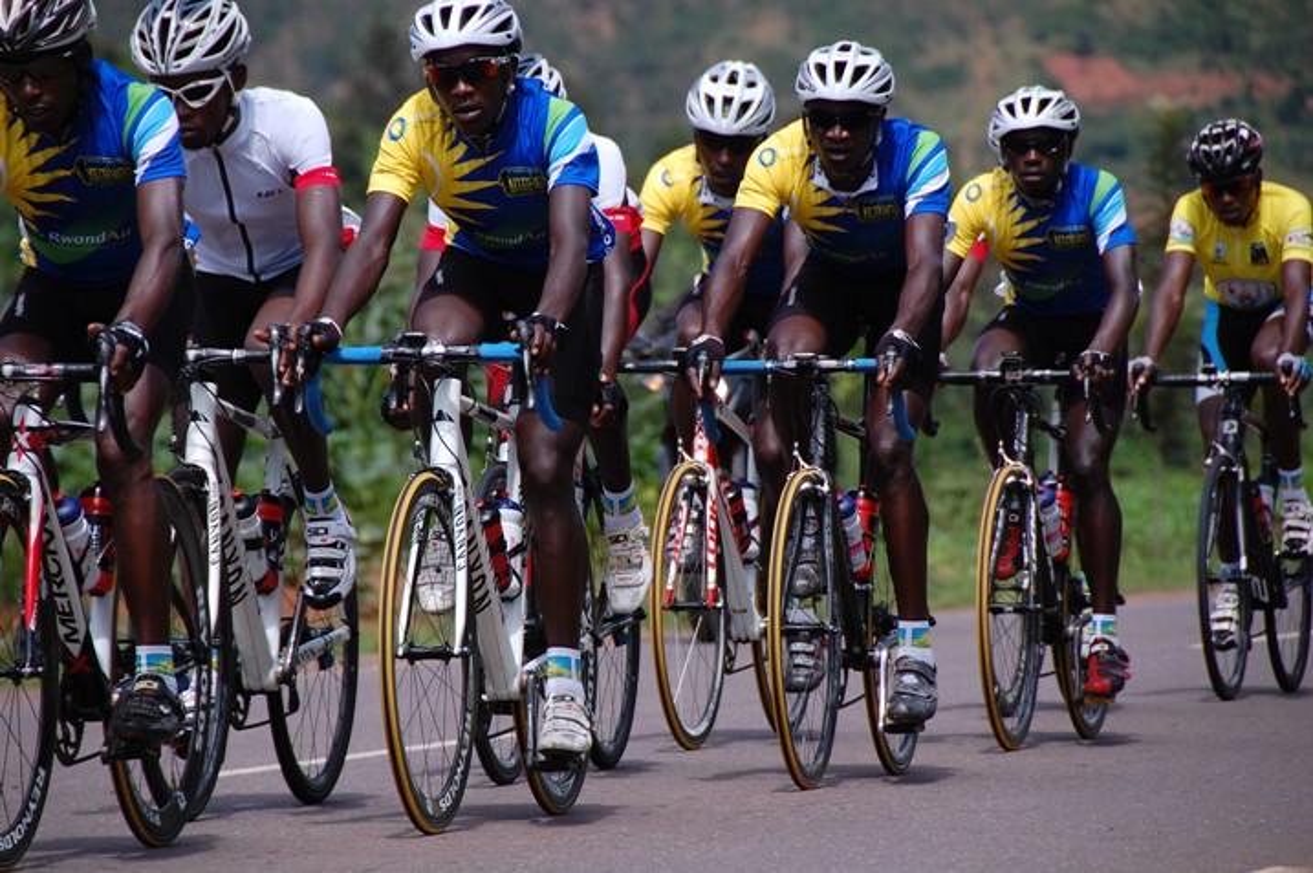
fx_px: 10934
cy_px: 436
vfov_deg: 4.6
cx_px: 656
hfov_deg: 6.9
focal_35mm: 300
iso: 250
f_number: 5.6
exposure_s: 1/1000
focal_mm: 200
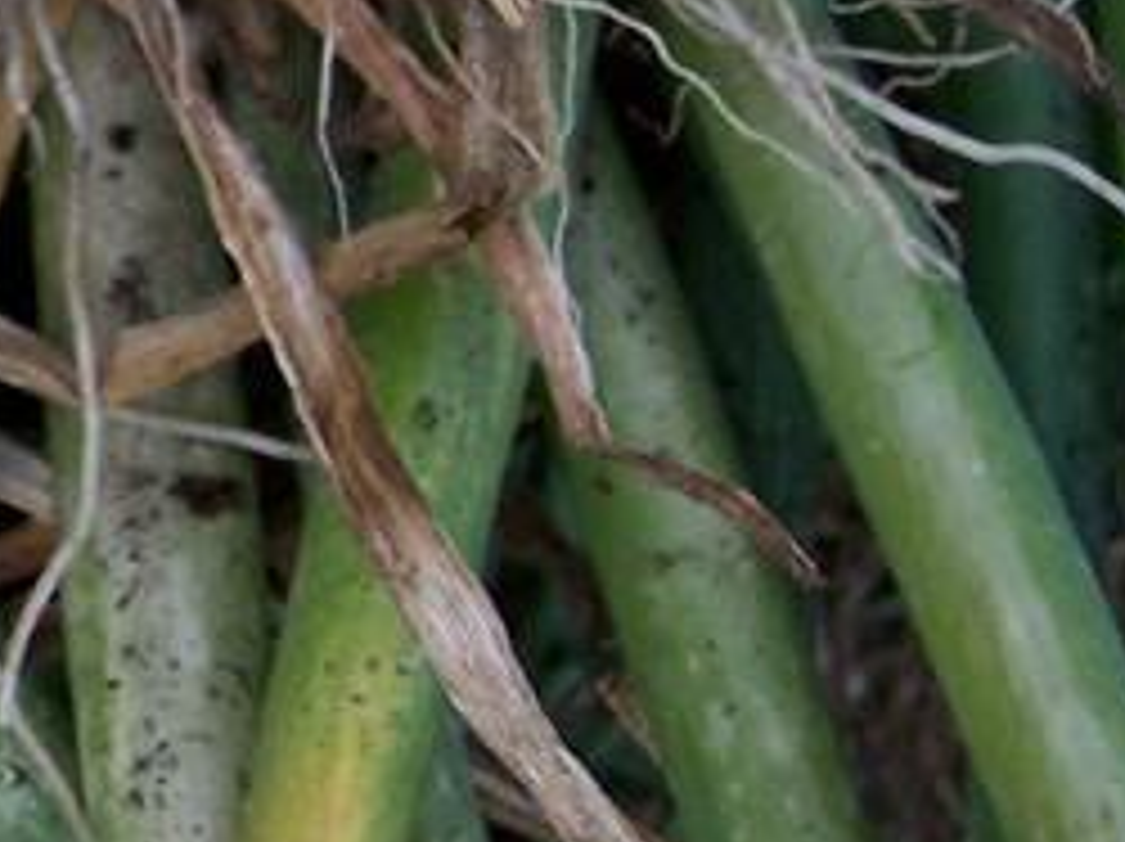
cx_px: -450
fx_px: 4935
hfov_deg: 12.5
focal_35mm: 152
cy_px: -664
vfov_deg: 9.3
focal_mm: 8
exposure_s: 1/700
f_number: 2.8
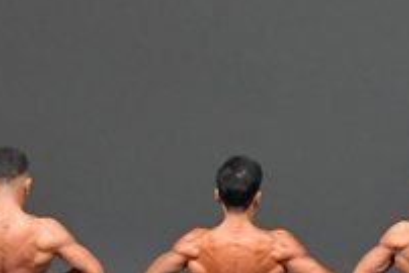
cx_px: 122
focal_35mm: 602
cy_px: 279
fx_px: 6844
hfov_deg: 3.4
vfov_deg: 2.3
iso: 5000
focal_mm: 105
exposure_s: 1/400
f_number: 5.6
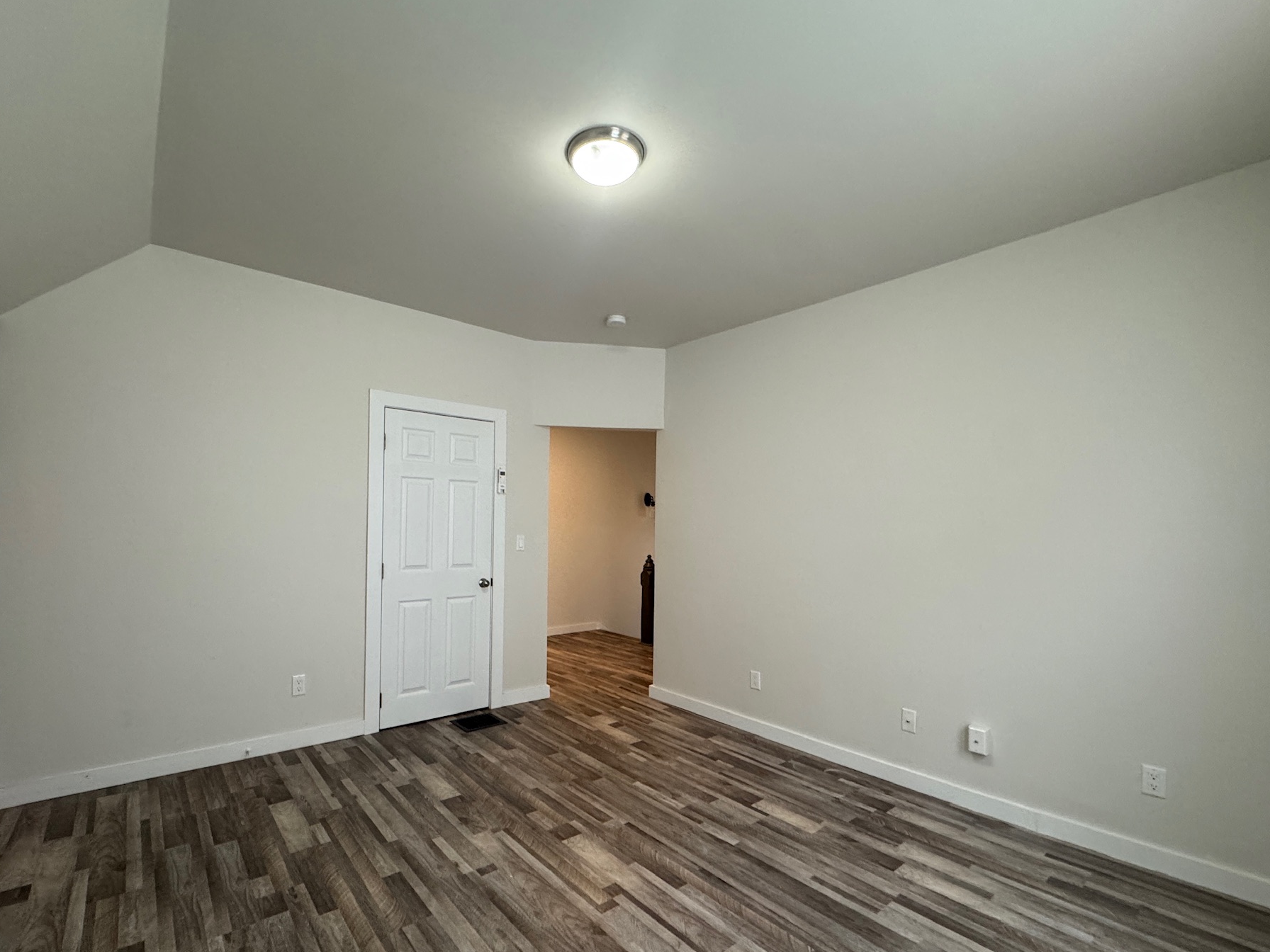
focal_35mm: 16
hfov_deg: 94.4
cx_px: 591
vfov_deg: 77.9
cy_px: 523
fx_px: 587
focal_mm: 2.22
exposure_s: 1/60
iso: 320
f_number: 2.2
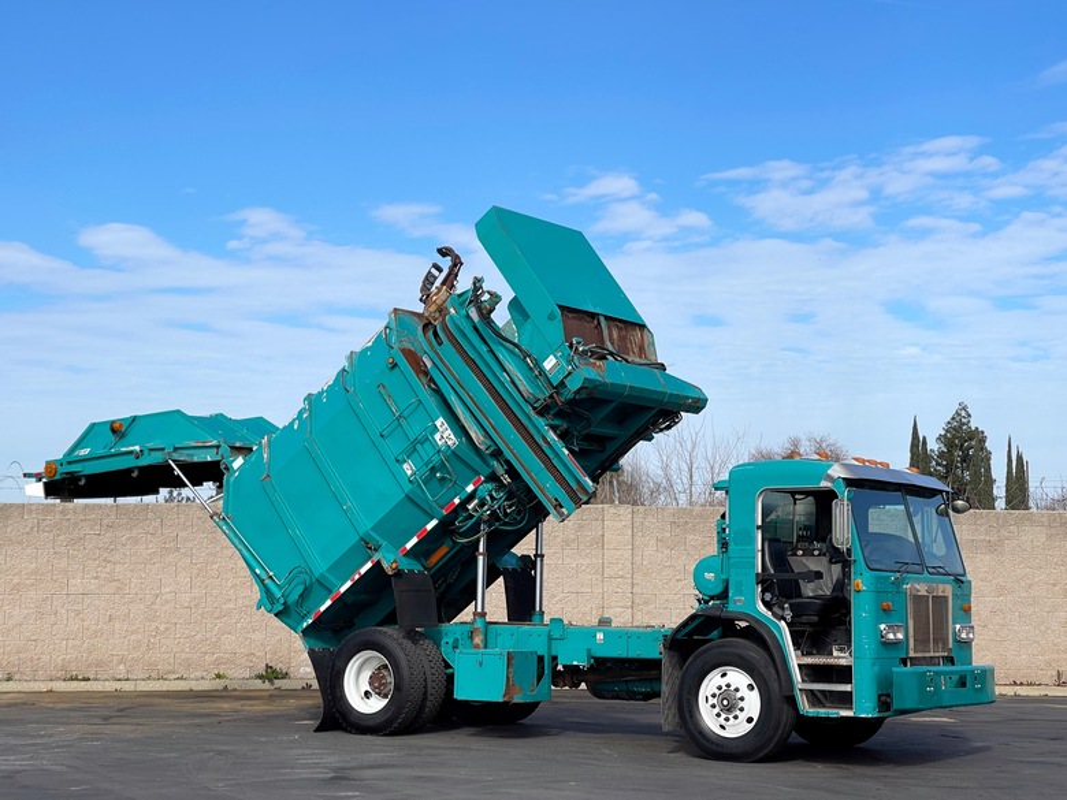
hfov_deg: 30.3
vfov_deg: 22.9
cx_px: 534
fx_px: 1973
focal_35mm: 64
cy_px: 400
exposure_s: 1/911
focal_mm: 7.5
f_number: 2.2
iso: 20
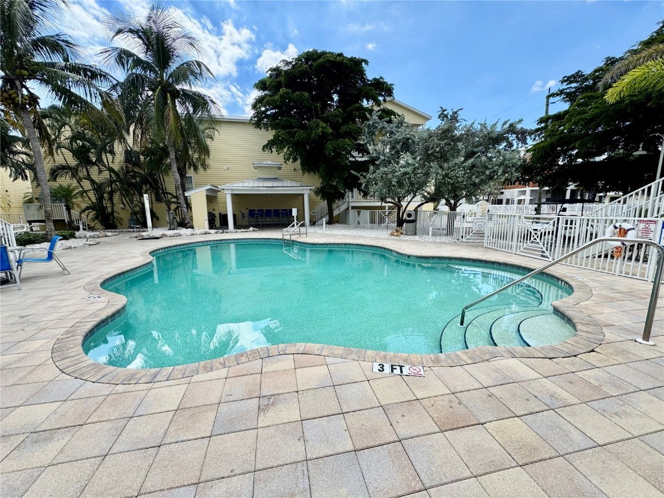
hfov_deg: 102.1
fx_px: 269
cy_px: 249
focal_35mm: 14
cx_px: 332
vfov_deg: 85.7
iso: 50
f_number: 2.2
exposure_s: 1/879
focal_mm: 2.22
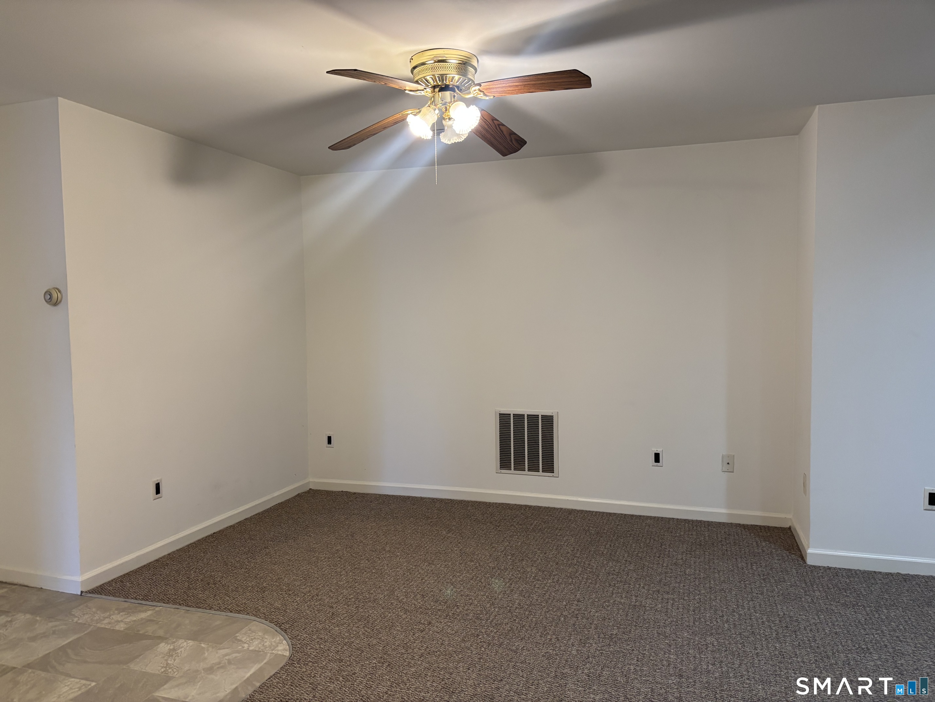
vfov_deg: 53.1
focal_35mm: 26
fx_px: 702
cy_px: 351
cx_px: 468
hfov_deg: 67.3
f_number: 1.6
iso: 200
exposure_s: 1/60
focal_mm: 5.96
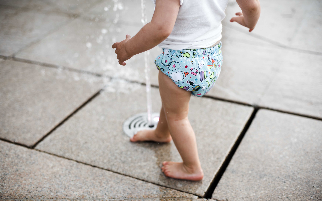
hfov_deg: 39.6
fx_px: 448
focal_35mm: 51
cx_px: 161
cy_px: 105
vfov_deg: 25.3
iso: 50
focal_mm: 50
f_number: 2.5
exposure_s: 1/800
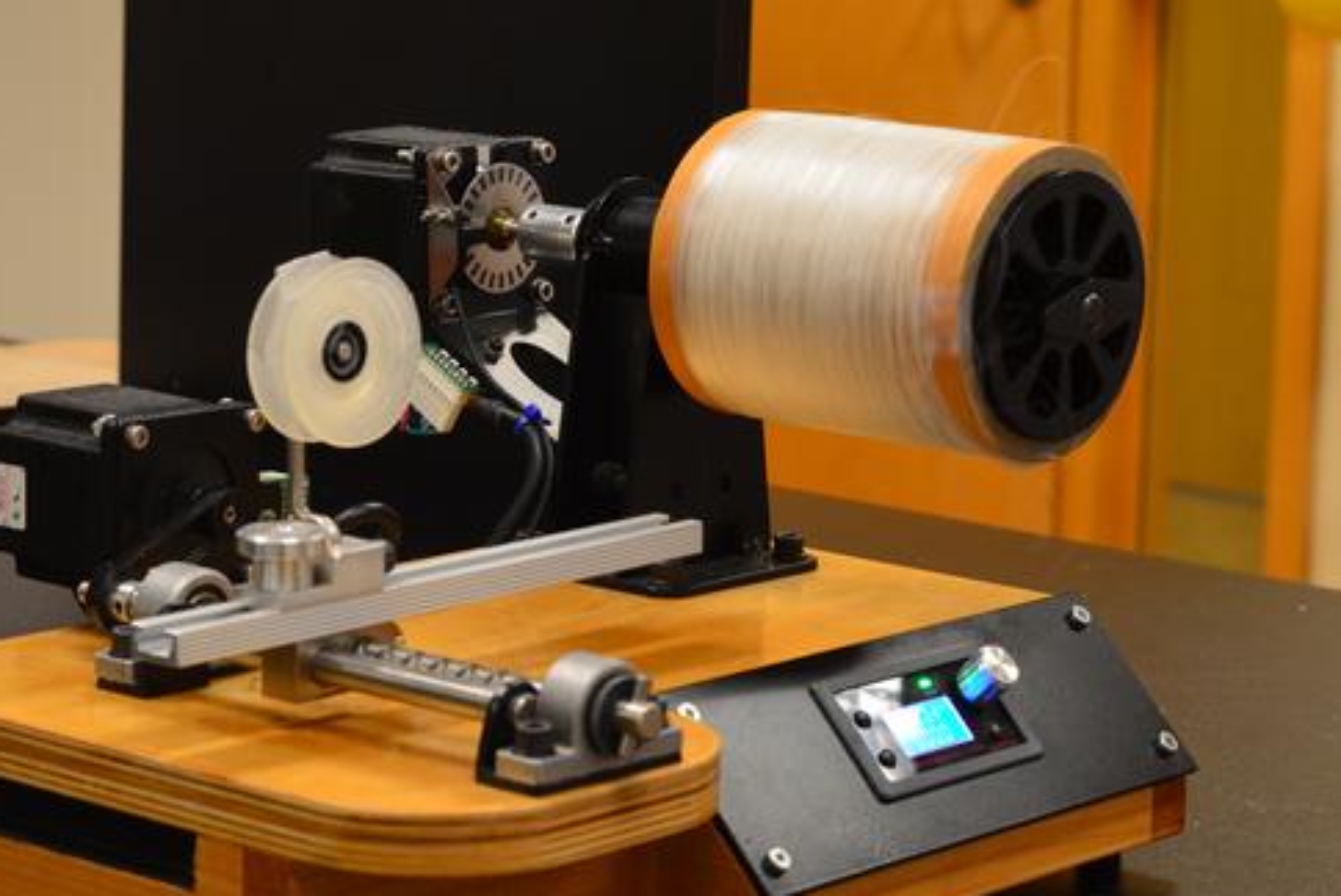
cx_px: 774
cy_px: 371
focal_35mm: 108
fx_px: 4025
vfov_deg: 12.7
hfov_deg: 18.9
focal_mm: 50
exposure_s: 1/25
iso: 800
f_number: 7.1
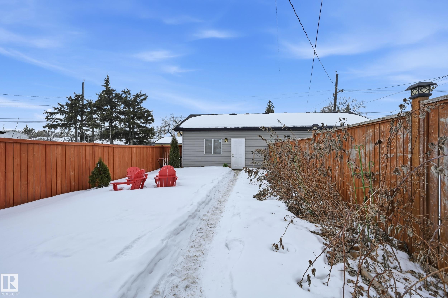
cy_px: 149
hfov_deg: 104.3
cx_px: 224
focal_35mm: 14
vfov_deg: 81.1
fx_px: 174
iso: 100
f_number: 8
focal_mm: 14
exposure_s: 1/400
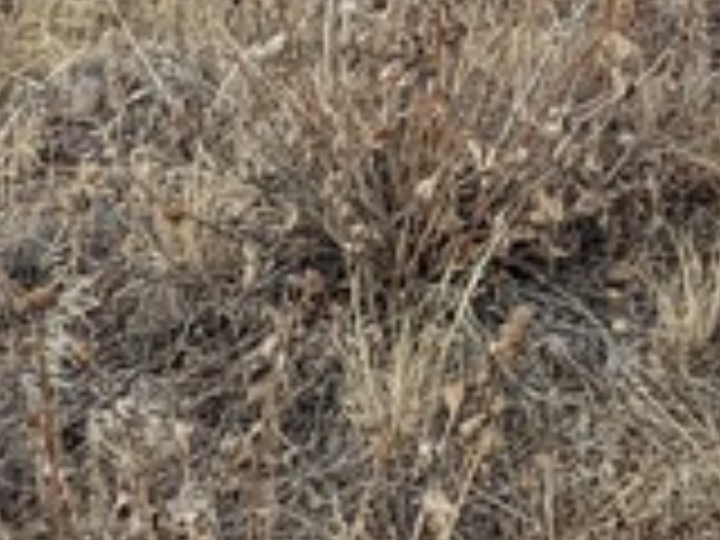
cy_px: -306
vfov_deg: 8.4
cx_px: 608
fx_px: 3598
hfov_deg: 11.4
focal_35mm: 173
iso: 78
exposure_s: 1/3356
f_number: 1.8
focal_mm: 4.44
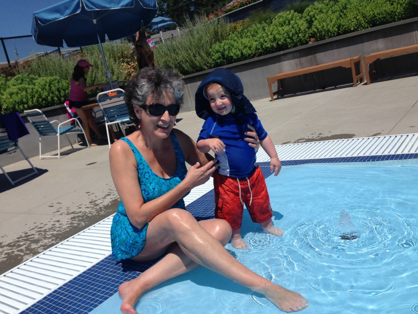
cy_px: 157
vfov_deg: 42.9
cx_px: 209
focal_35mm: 33
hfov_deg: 55.4
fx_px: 398
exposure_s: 1/3876
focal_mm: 4.12
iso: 50
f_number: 2.4
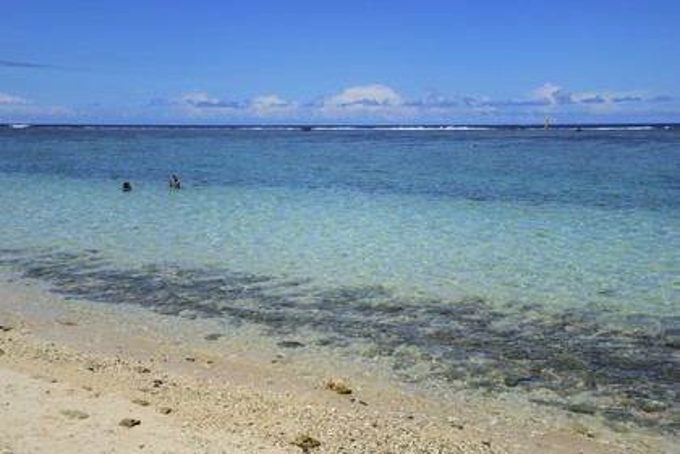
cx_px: 340
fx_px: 831
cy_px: 227
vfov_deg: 30.5
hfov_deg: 44.5
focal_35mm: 44
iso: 200
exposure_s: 1/250
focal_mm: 44
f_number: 18
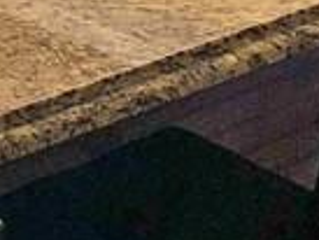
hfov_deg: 9.0
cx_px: -300
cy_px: -438
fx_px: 1928
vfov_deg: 6.6
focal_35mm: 209
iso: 25
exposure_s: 1/40
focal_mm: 3.99
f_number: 1.8
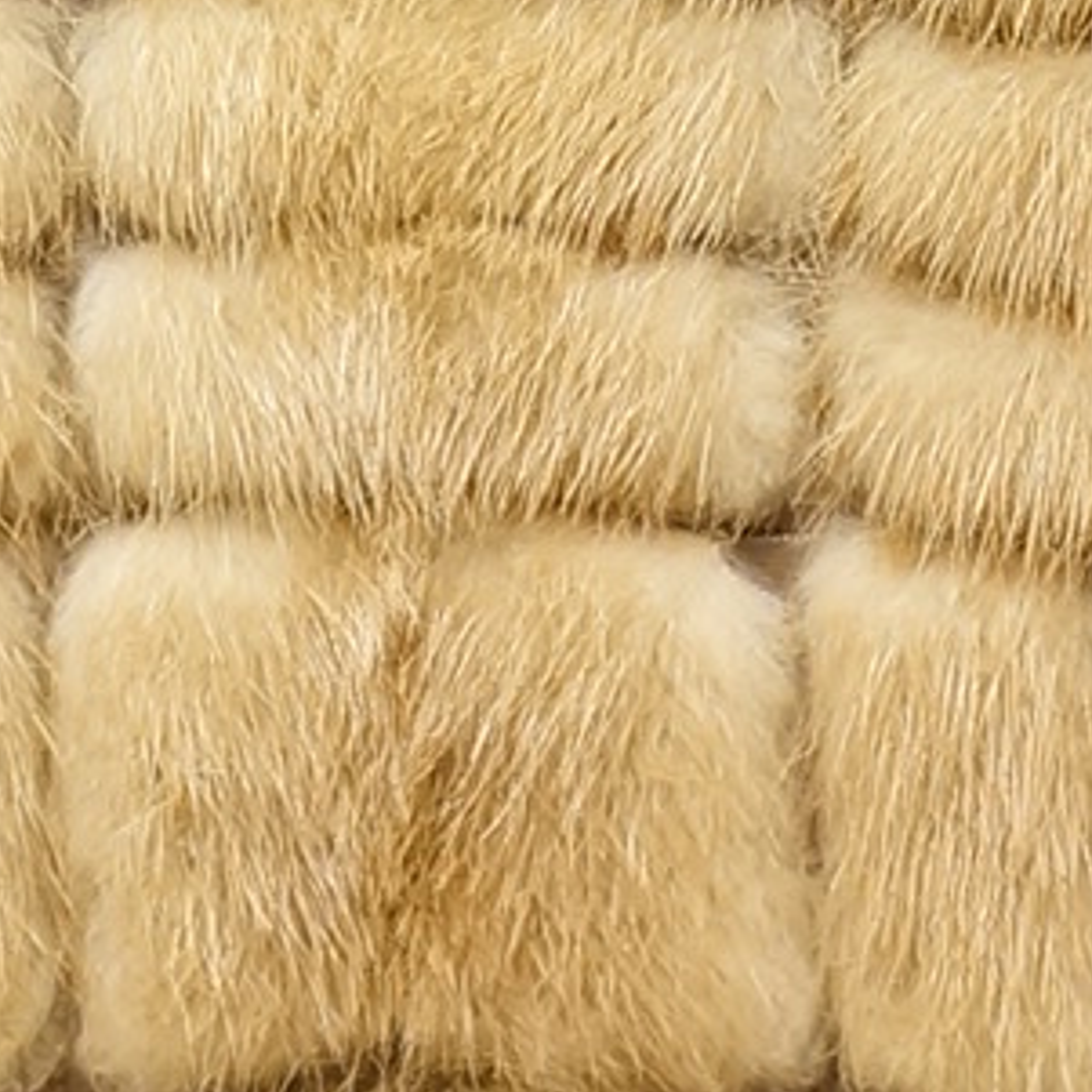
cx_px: 624
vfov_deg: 8.0
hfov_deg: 8.5
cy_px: 2347
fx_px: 7388
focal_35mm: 207
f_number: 4
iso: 800
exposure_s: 1/60
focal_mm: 20
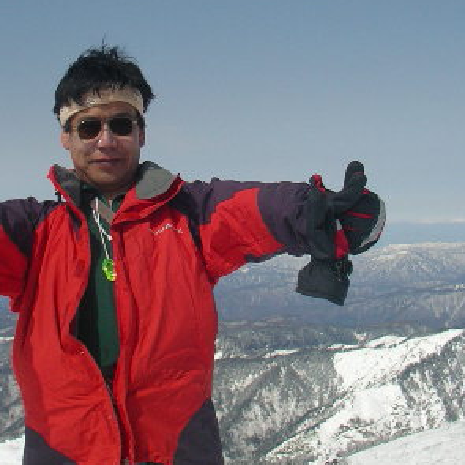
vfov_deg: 24.3
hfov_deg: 24.2
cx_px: 151
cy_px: 219
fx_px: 1079
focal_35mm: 71
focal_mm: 5.7
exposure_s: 1/1250
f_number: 6.9
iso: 50
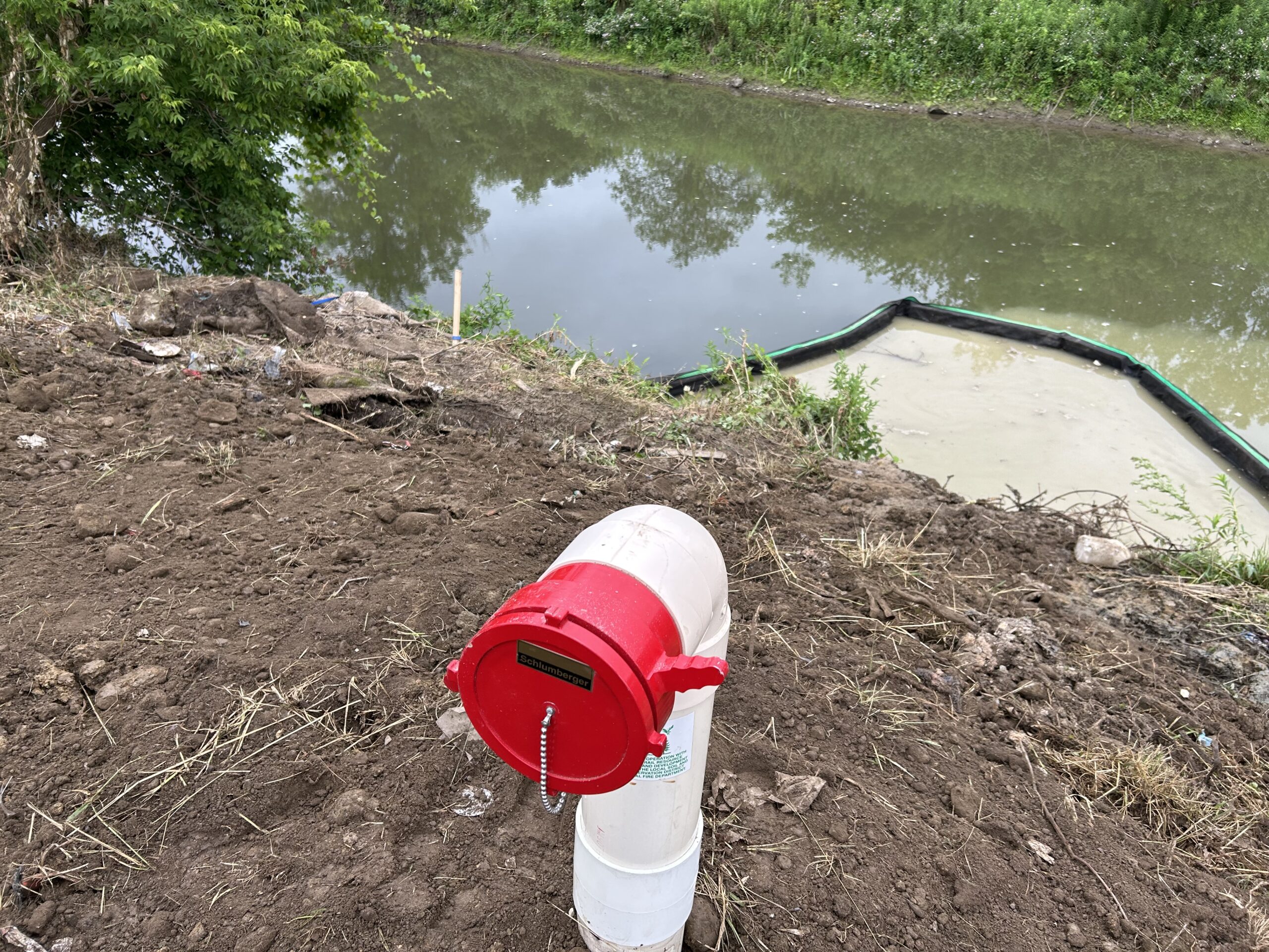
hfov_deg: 67.3
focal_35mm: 26
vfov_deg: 53.1
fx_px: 953
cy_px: 476
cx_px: 634
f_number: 1.5
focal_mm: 5.7
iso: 50
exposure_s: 1/452
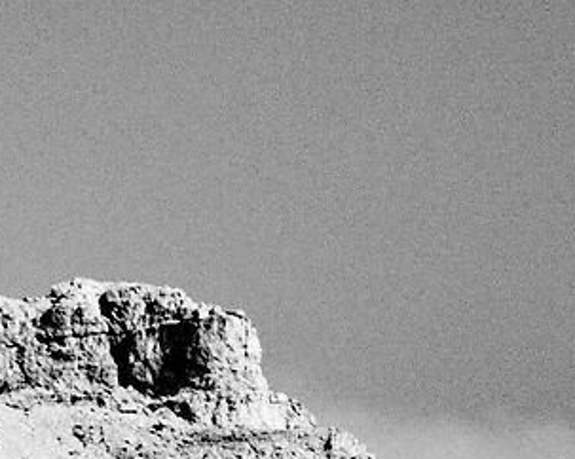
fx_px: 41905
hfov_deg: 0.8
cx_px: -467
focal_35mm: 2464
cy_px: 1379
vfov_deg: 0.6
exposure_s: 1/3200
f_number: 6.3
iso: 400
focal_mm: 331
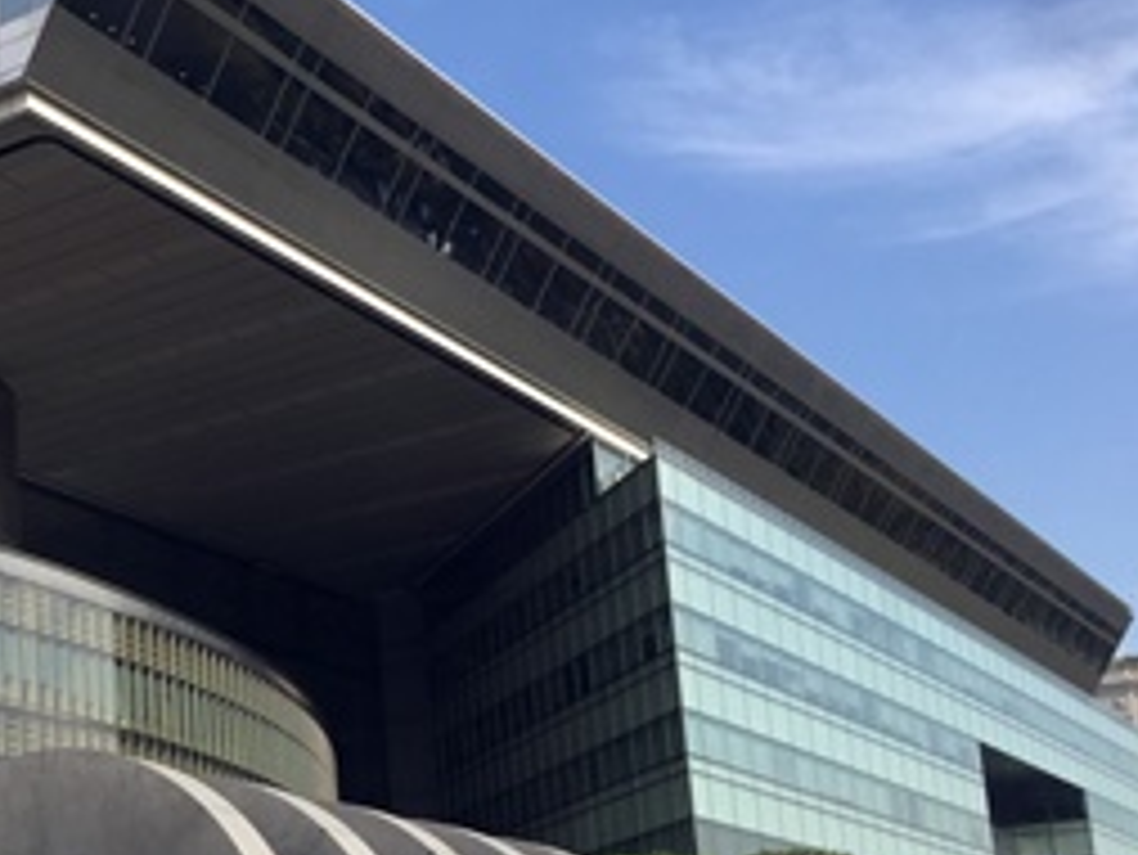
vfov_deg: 22.9
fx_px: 2072
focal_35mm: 63
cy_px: 695
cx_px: -67
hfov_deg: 28.3
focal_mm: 4.15
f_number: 2.2
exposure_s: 1/1522
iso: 32
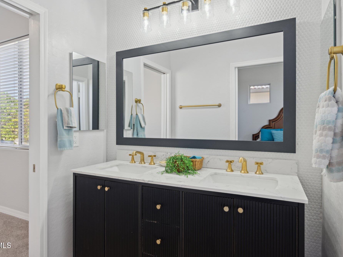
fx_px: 218
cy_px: 127
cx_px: 163
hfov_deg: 76.3
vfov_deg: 61.1
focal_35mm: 22
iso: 320
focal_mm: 20
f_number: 8
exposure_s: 1/20
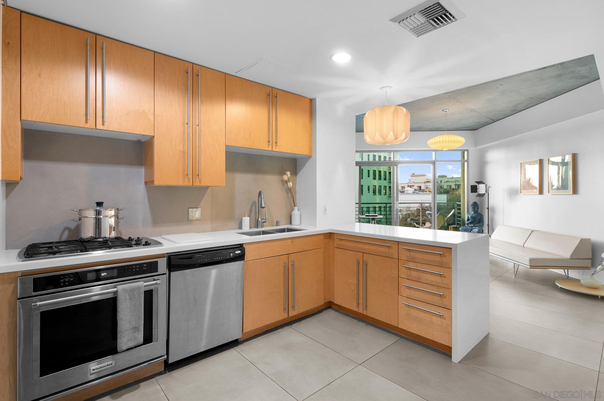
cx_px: 302
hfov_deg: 95.0
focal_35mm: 16
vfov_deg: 72.0
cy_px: 200
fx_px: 277
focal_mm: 16.5
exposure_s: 1/2.5
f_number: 8
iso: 400
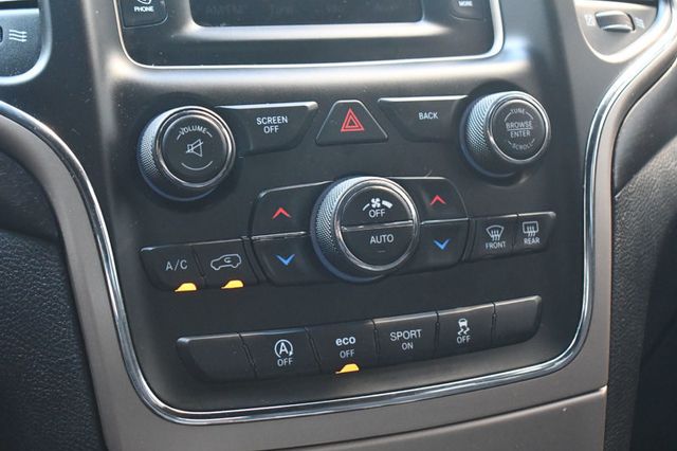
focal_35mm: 67
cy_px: 226
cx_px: 338
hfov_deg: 30.1
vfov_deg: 20.3
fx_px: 1259
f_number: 5
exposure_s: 1/60
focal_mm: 45
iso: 5000
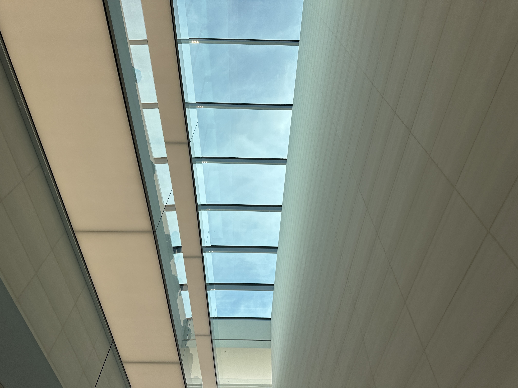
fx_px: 359
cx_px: 259
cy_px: 194
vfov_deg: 56.8
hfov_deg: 71.6
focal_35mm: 24
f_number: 1.78
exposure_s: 1/1562
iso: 80
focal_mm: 6.86
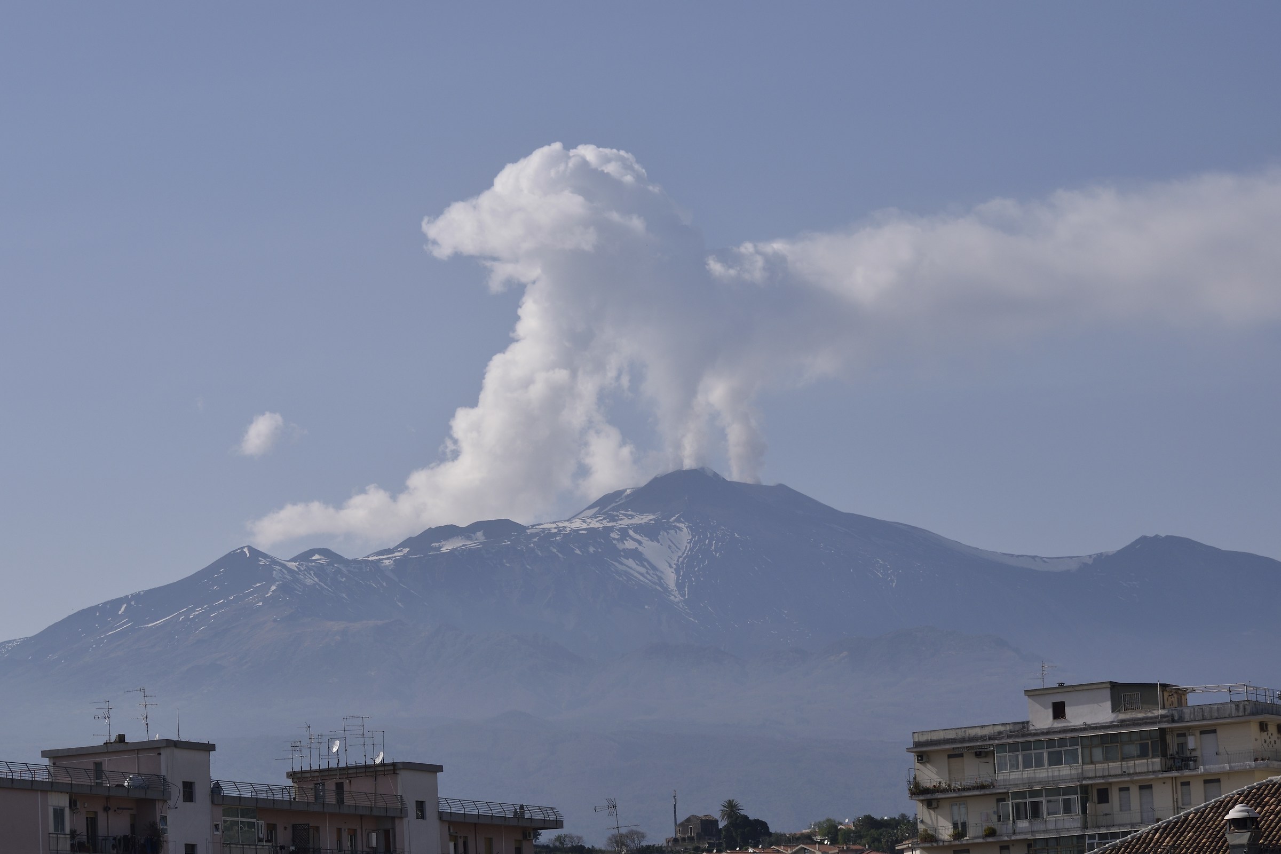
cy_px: 427
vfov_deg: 13.0
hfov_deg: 19.5
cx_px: 640
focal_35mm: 105
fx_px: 3736
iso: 100
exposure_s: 1/1600
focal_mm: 70
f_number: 5.6
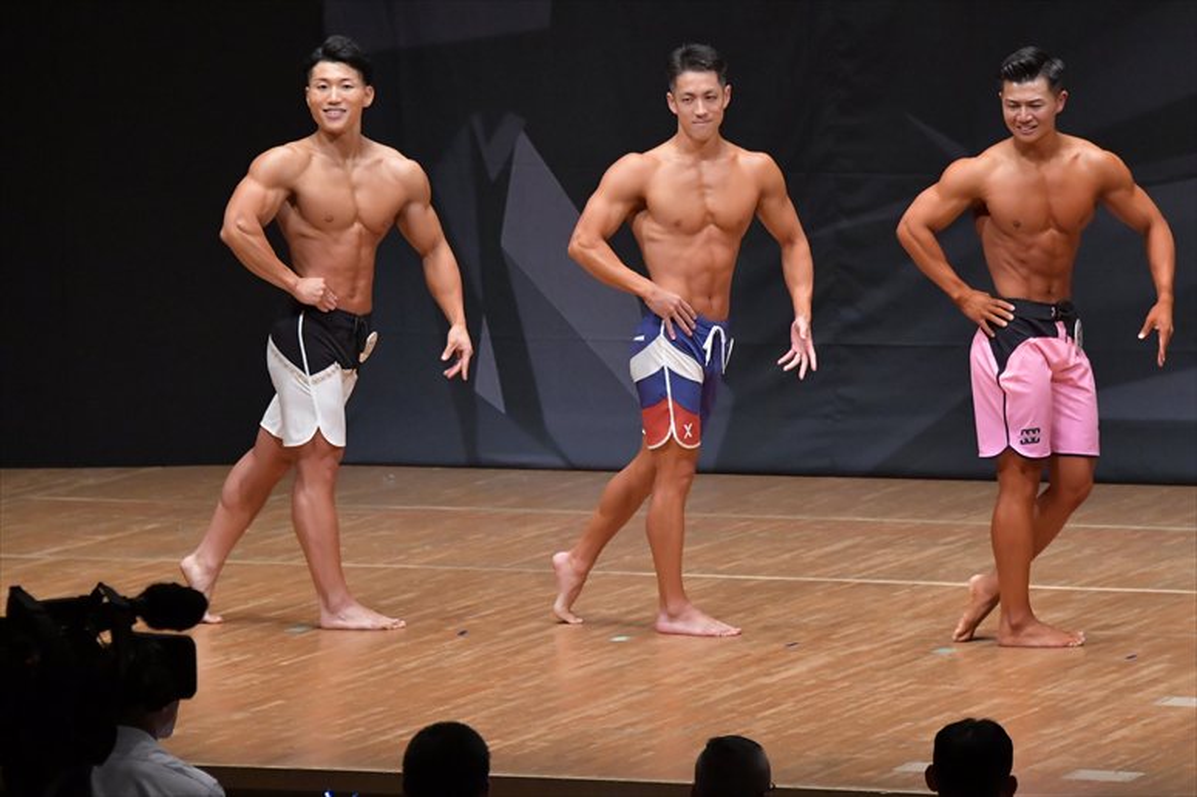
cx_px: 598
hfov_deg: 8.1
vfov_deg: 5.4
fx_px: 8475
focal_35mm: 255
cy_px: 398
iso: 6400
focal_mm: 170
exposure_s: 1/400
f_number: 5.6
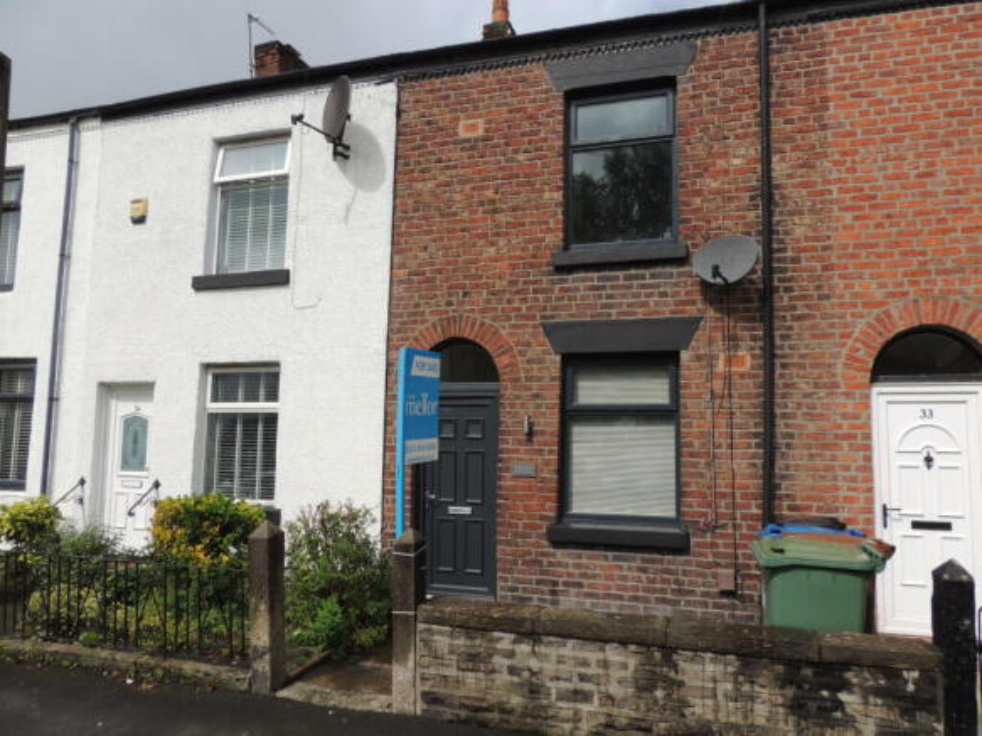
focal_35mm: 24
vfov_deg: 56.8
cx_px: 491
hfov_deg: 71.6
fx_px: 681
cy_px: 368
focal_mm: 4.3
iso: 100
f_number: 3.7
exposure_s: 1/1250
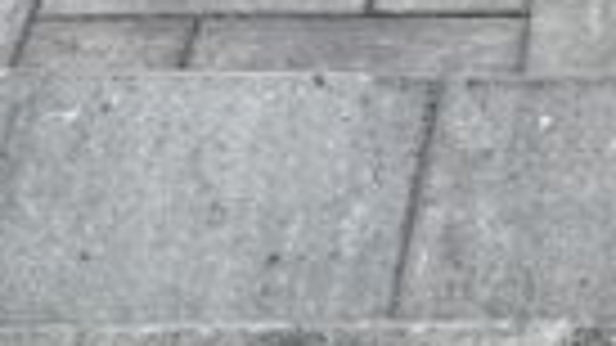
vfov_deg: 9.8
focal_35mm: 106
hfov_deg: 18.1
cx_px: 904
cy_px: -530
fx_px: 1731
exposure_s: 1/300
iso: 32
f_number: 1.8
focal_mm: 1.57
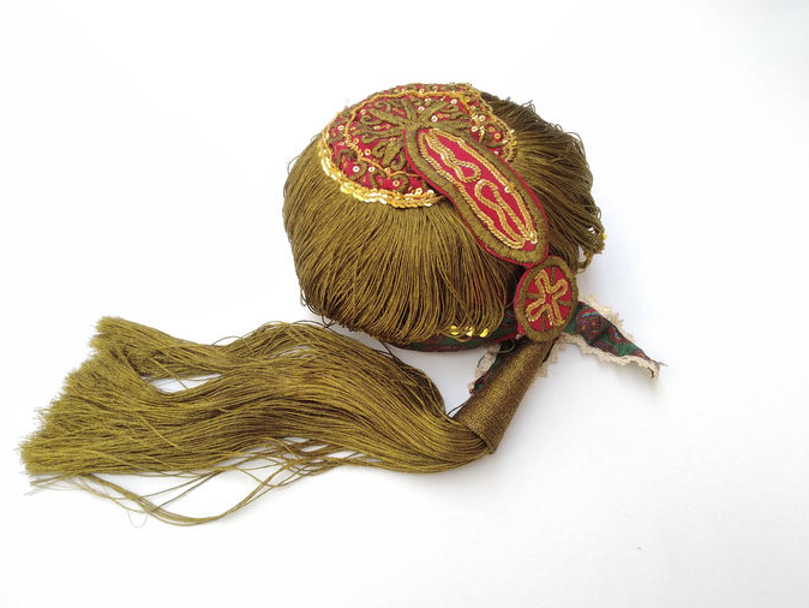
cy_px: 308
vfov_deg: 51.4
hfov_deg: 65.3
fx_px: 631
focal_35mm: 27
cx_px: 407
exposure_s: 1/250
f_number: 2.2
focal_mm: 3.82
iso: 100
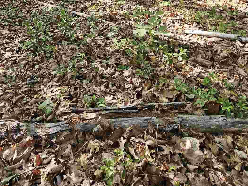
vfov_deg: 30.3
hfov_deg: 48.2
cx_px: 84
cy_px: -53
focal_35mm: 38
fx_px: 272
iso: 50
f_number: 2.2
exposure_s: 1/129
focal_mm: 2.2
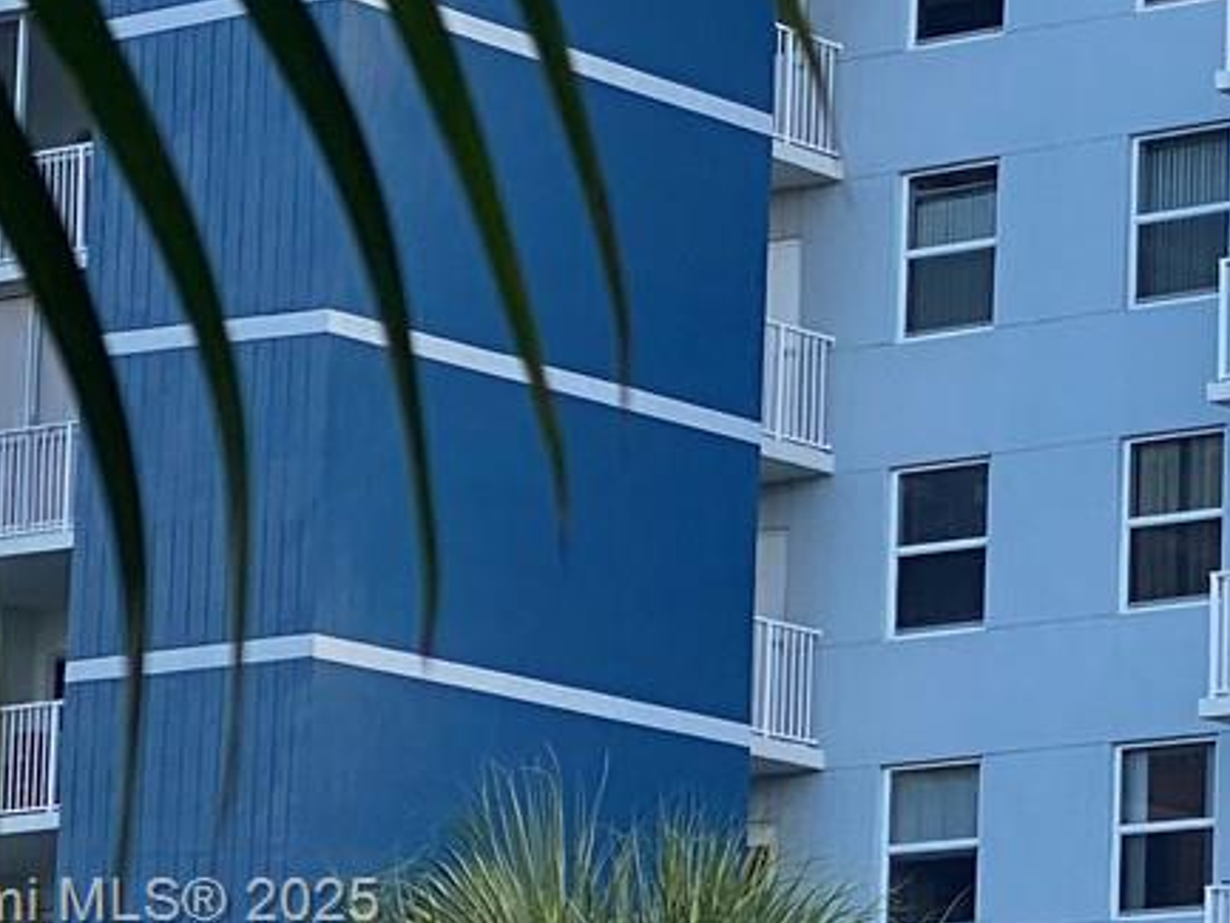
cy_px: 906
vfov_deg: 7.7
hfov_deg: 10.0
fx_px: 6824
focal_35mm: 192
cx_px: 1744
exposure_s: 1/129
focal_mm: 6
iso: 20
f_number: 2
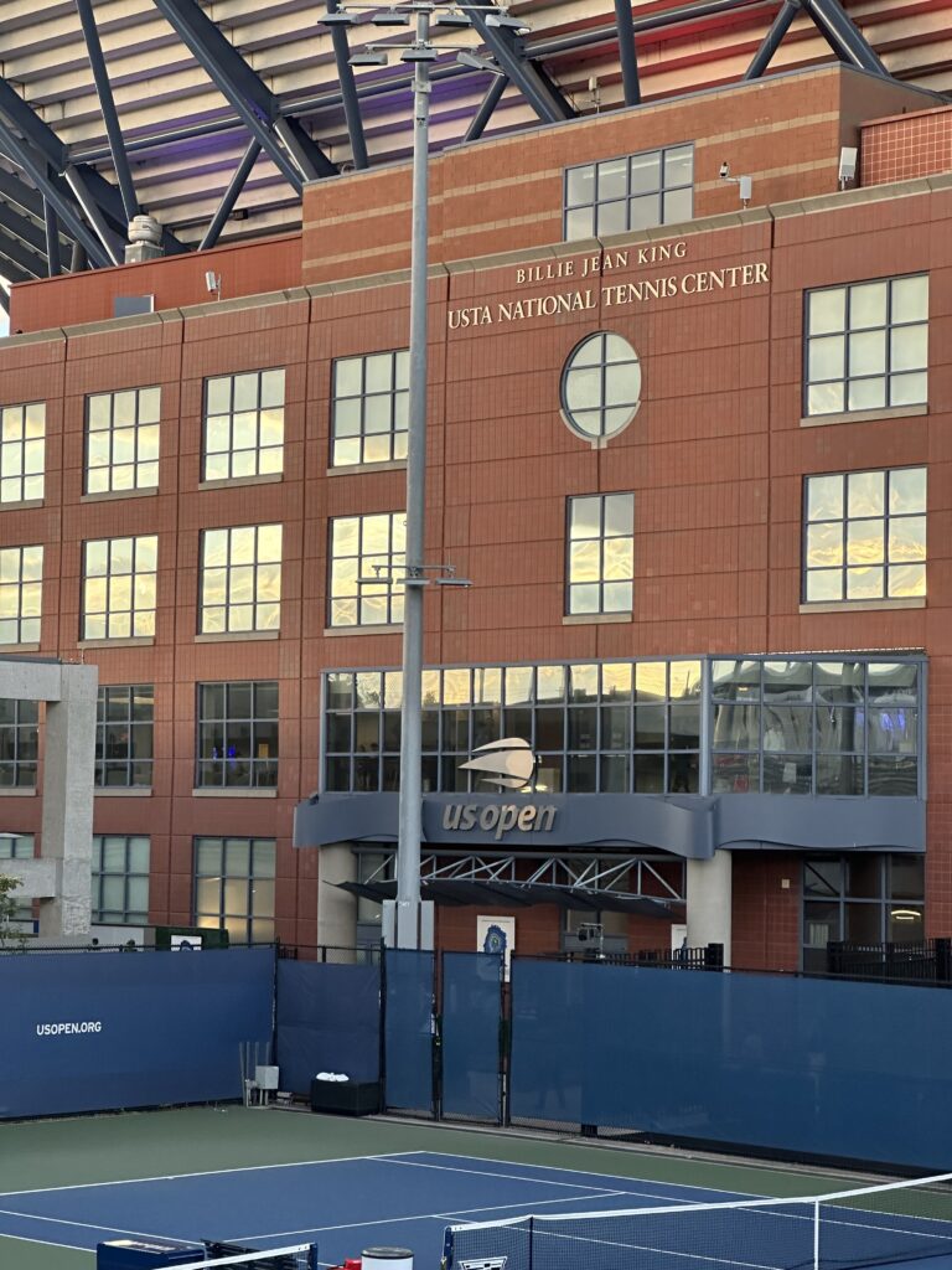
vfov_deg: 25.3
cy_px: 635
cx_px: 476
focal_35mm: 77
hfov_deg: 19.1
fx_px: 2824
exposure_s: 1/99
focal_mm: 9
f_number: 2.8
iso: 125
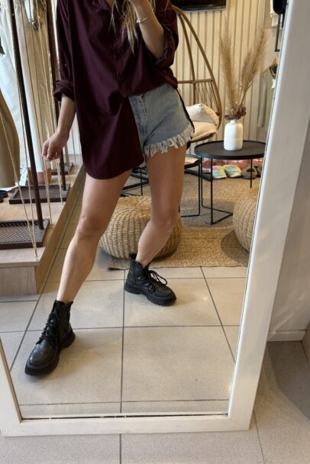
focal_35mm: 32
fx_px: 413
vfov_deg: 58.5
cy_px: 203
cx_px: 126
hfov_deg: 41.0
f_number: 1.78
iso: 160
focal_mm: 6.76
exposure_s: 1/100
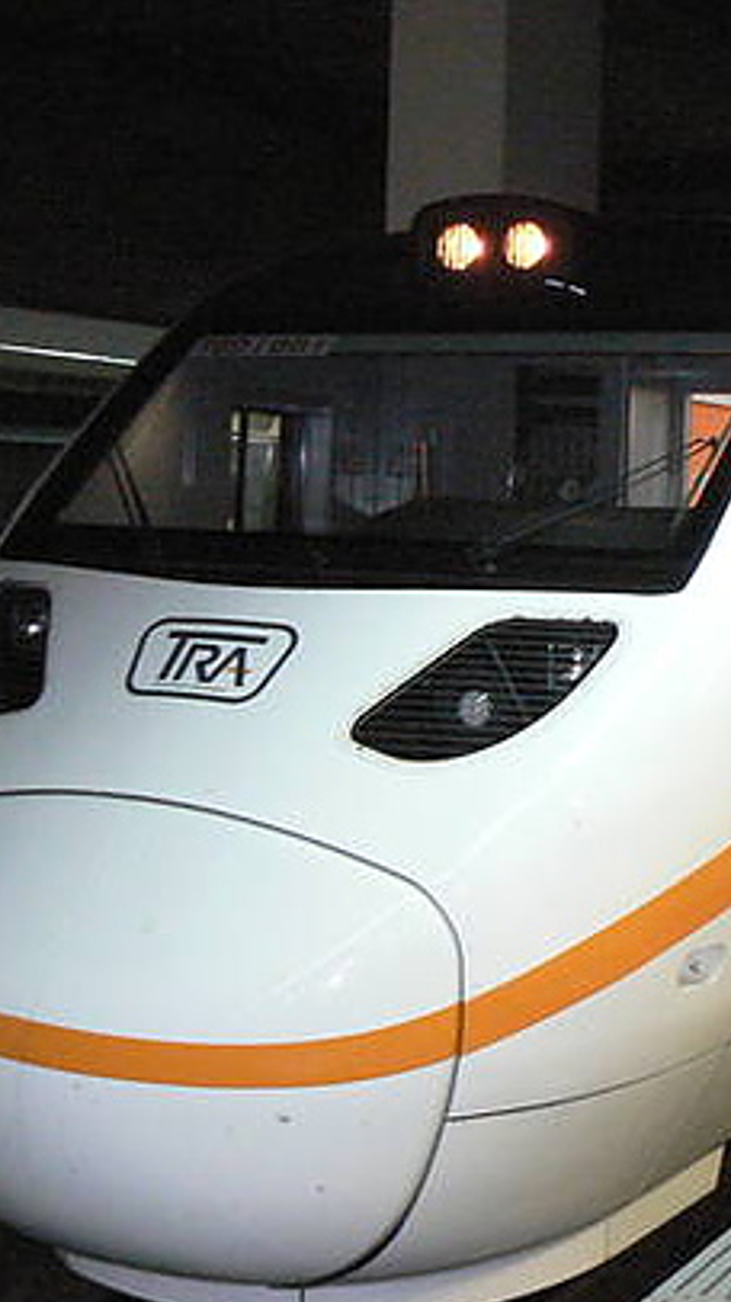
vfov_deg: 36.0
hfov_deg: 20.5
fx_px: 2001
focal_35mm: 58
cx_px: 593
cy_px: 645
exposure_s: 1/30
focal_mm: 6
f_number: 2.8
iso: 400
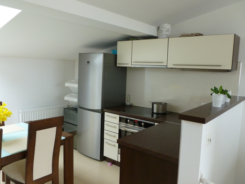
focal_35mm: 28
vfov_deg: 49.7
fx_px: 198
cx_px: 122
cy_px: 92
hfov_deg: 63.4
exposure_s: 1/60
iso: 200
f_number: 3.3
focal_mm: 5
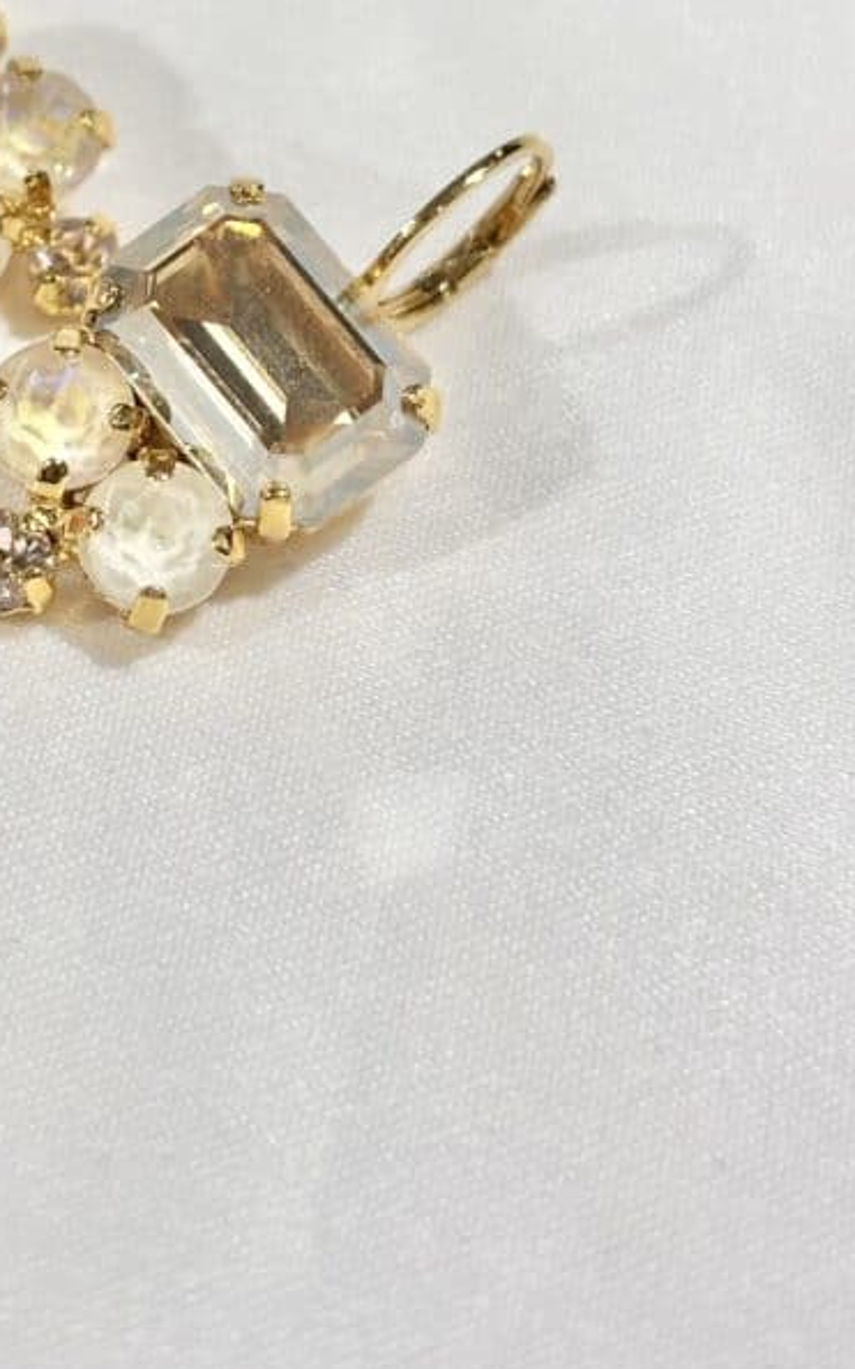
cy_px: 295
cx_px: 83
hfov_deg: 13.6
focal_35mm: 95
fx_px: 3544
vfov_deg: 21.6
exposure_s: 1/255
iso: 32
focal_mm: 5.96
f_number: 1.6
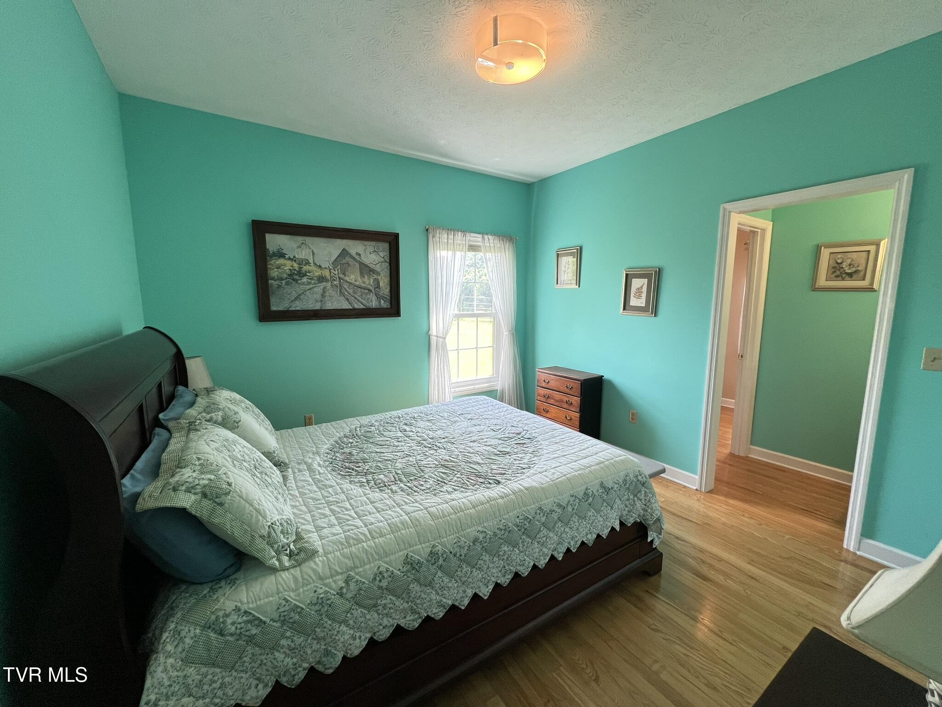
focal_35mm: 13
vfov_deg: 89.9
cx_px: 471
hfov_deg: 106.2
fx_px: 354
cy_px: 354
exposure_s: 1/120
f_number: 1.8
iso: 125
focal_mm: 1.57
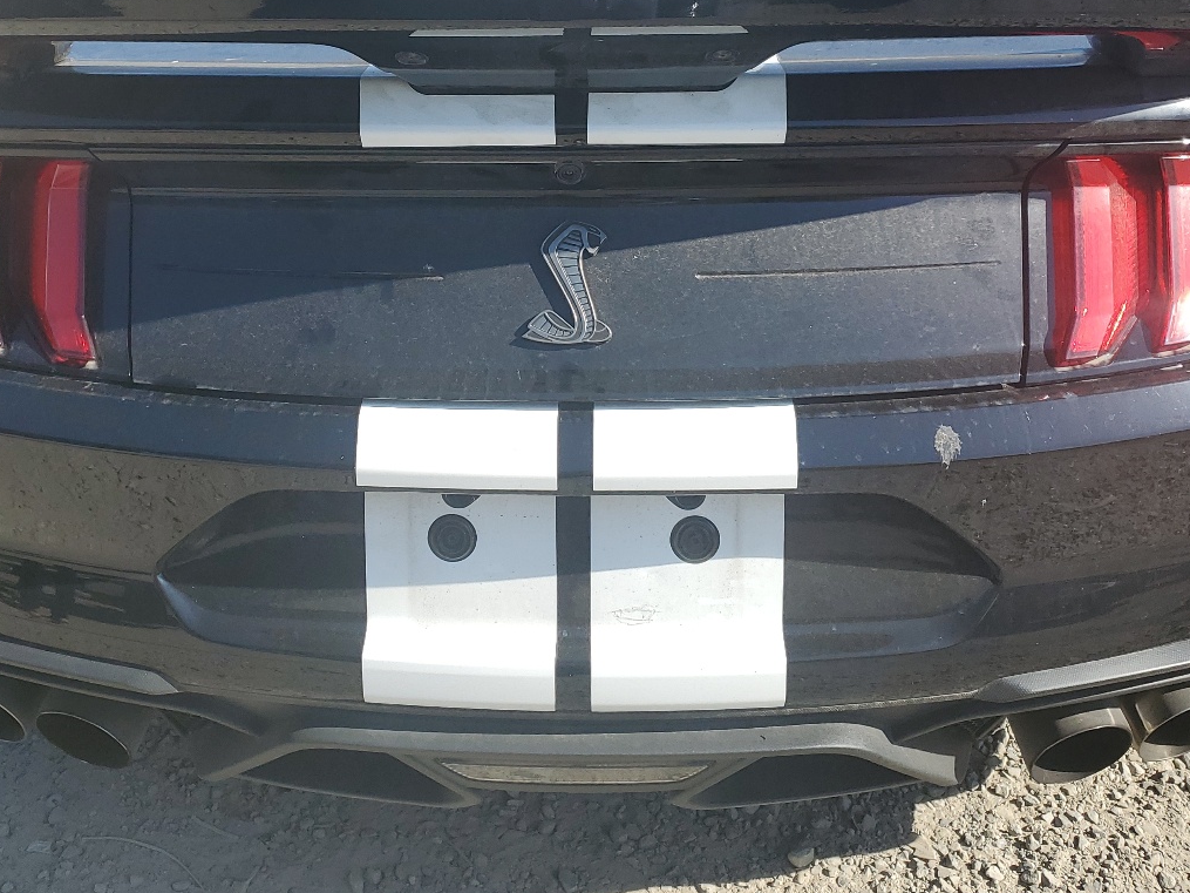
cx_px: 586
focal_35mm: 41
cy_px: 257
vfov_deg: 34.6
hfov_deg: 45.8
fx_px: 1409
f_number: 1.5
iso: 50
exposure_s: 1/2000
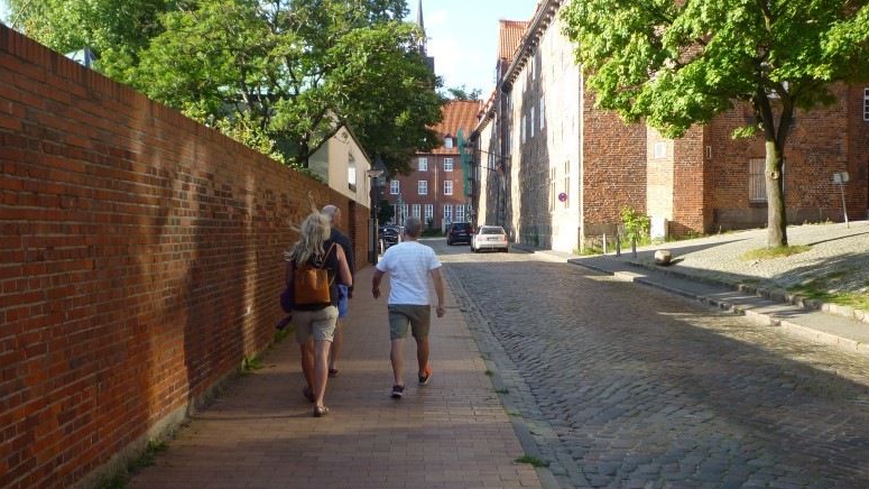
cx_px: 487
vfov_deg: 32.8
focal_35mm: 36
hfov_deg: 55.1
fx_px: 830
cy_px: 279
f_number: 2.8
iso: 80
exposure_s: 1/250
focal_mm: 4.4
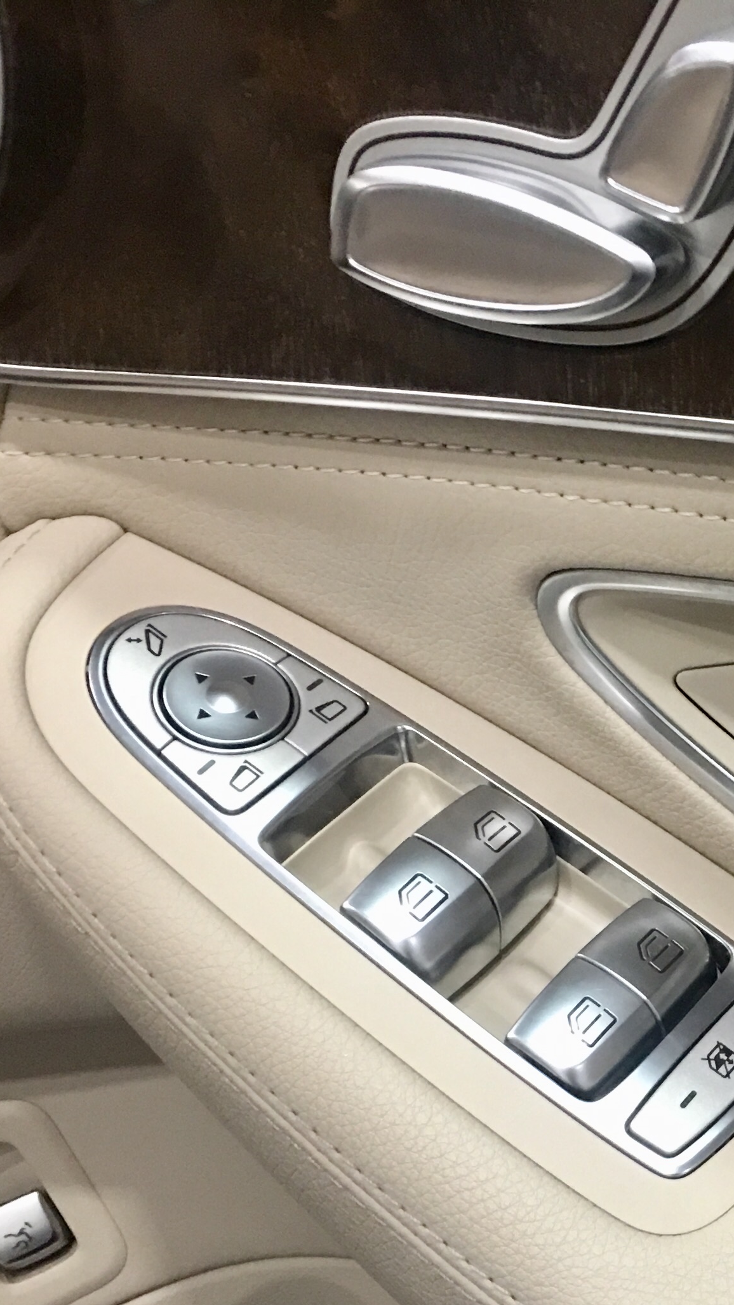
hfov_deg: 18.4
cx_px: 872
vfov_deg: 33.3
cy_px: 958
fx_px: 2145
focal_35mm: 62
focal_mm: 4.15
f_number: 2.2
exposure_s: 1/10
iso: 80
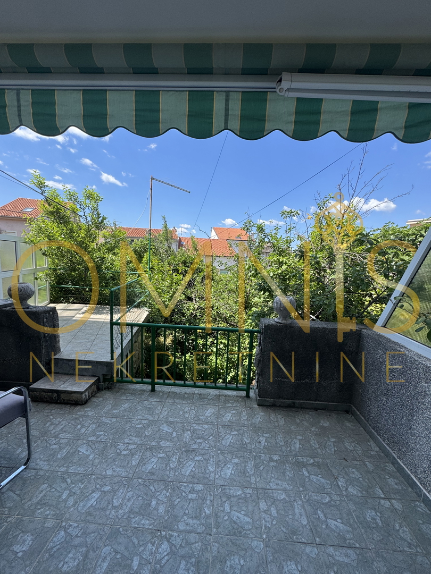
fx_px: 232
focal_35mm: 14
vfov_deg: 102.1
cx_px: 216
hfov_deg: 85.7
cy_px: 287
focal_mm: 2.22
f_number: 2.2
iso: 50
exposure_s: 1/1178
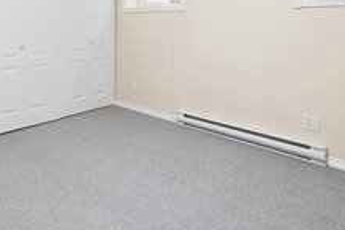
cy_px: 21
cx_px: 113
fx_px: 306
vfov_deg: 38.1
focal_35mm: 32
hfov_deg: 57.4
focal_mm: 16
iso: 400
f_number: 7.1
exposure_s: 1/2
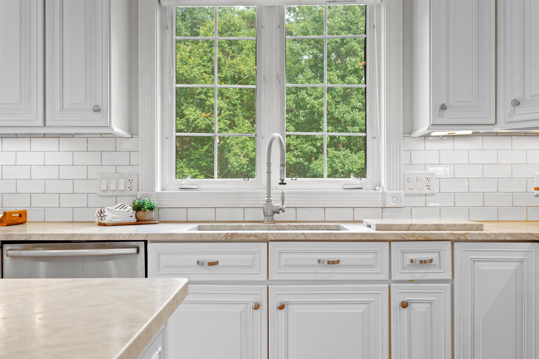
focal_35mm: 35
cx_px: 270
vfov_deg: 37.9
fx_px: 524
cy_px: 180
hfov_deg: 54.4
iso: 320
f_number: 8
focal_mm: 35
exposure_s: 1/2
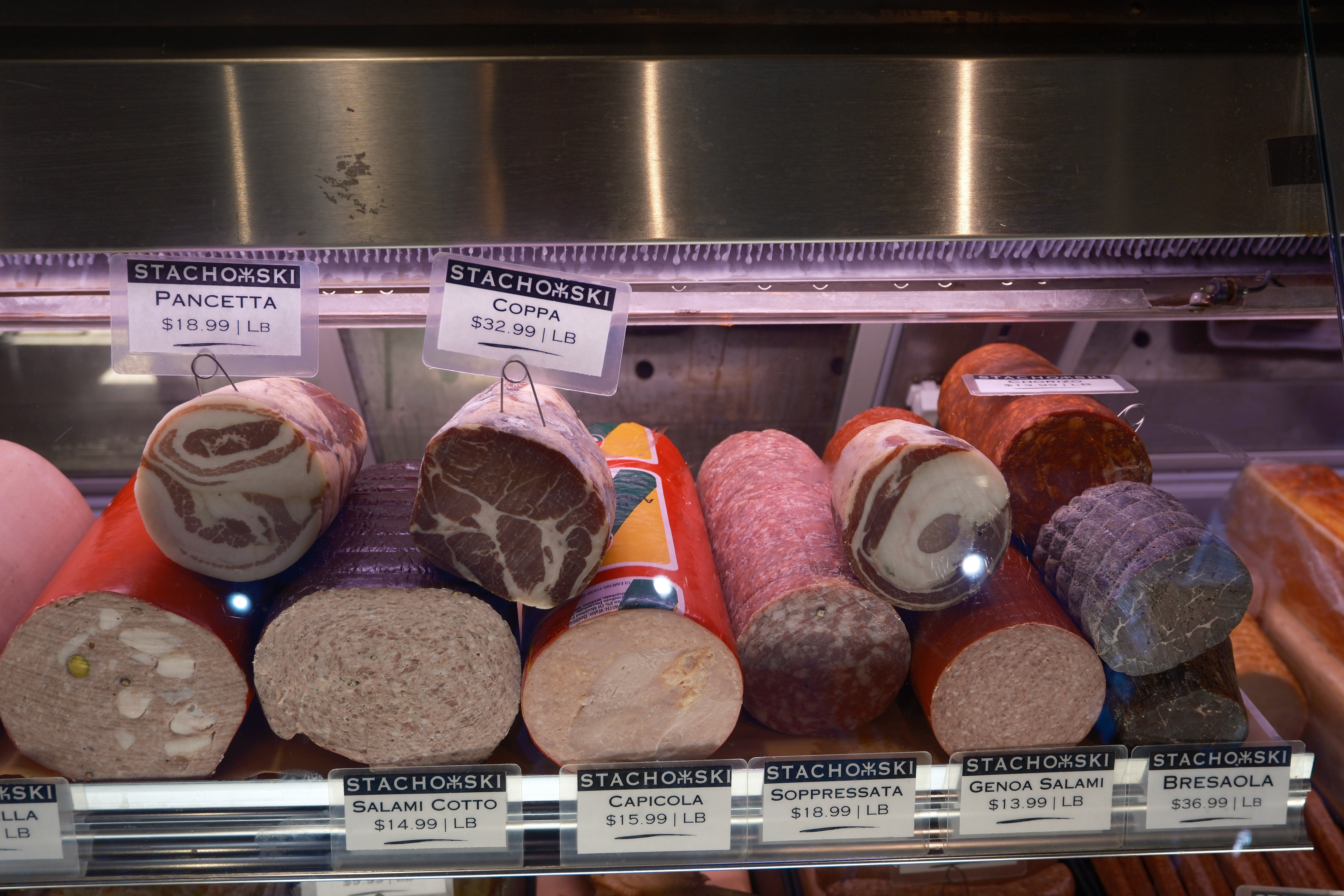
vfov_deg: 38.9
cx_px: 672
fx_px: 1269
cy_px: 448
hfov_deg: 55.8
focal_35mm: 34
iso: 500
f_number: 4.2
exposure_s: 1/100
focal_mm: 22.8
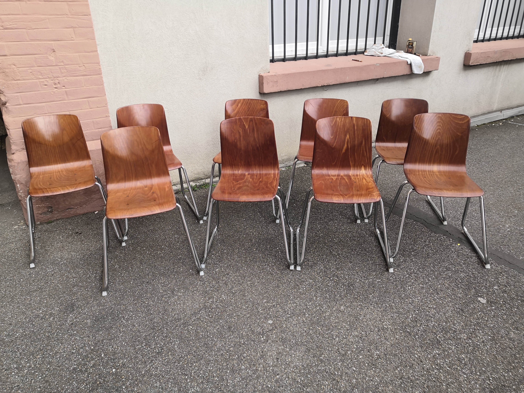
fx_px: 409
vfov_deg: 51.4
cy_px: 196
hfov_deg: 65.3
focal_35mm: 27
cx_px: 262
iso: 50
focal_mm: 3.95
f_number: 1.8
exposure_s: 1/238
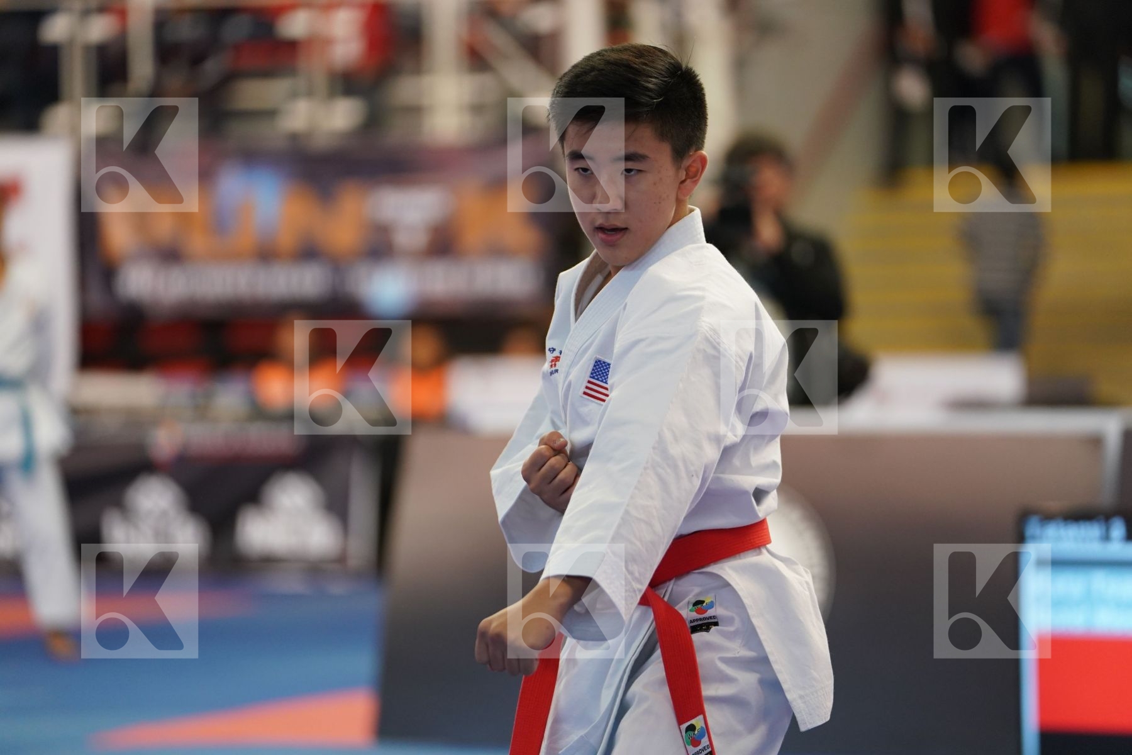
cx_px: 566
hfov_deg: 11.7
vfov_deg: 7.8
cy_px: 378
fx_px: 5534
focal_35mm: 176
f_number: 2.8
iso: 2000
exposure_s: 1/500
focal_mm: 176
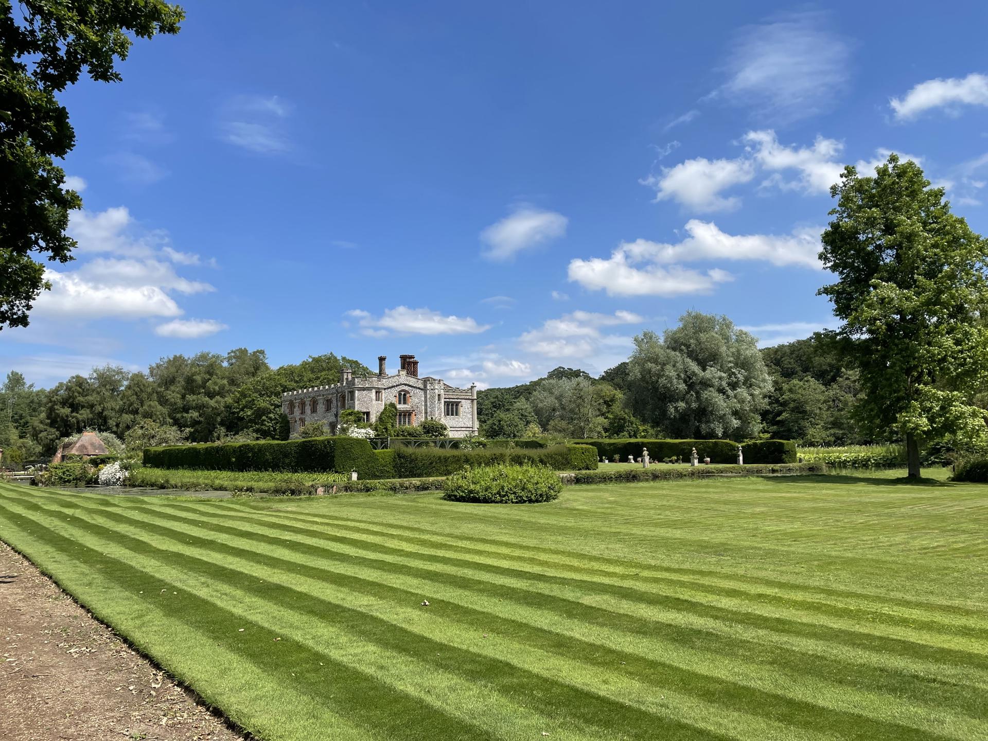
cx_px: 494
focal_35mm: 26
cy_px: 370
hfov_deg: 67.3
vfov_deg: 53.1
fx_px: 742
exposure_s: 1/3509
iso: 32
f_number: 1.6
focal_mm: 4.2
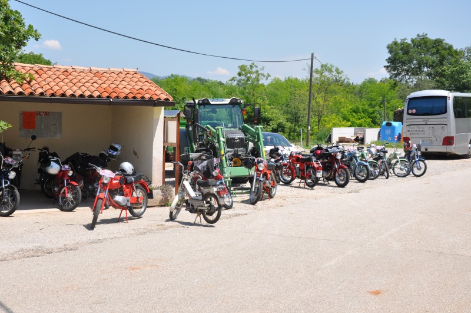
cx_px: 236
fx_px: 666
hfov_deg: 38.9
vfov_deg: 26.4
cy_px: 156
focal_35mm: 51
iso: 200
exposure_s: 1/320
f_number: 9
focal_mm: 34
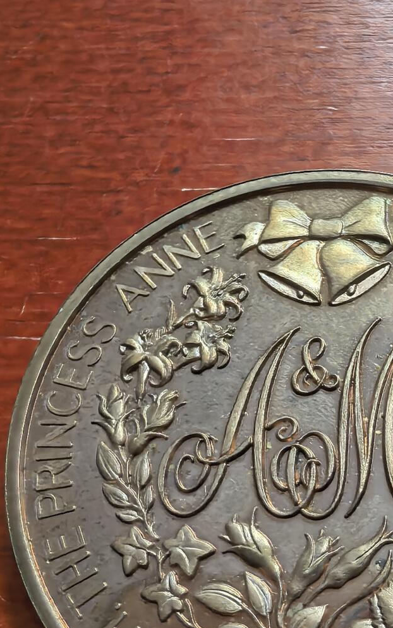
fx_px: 788
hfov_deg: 27.3
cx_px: 325
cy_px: 436
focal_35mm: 46
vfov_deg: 42.7
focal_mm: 1.68
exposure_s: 1/50
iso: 160
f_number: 2.2
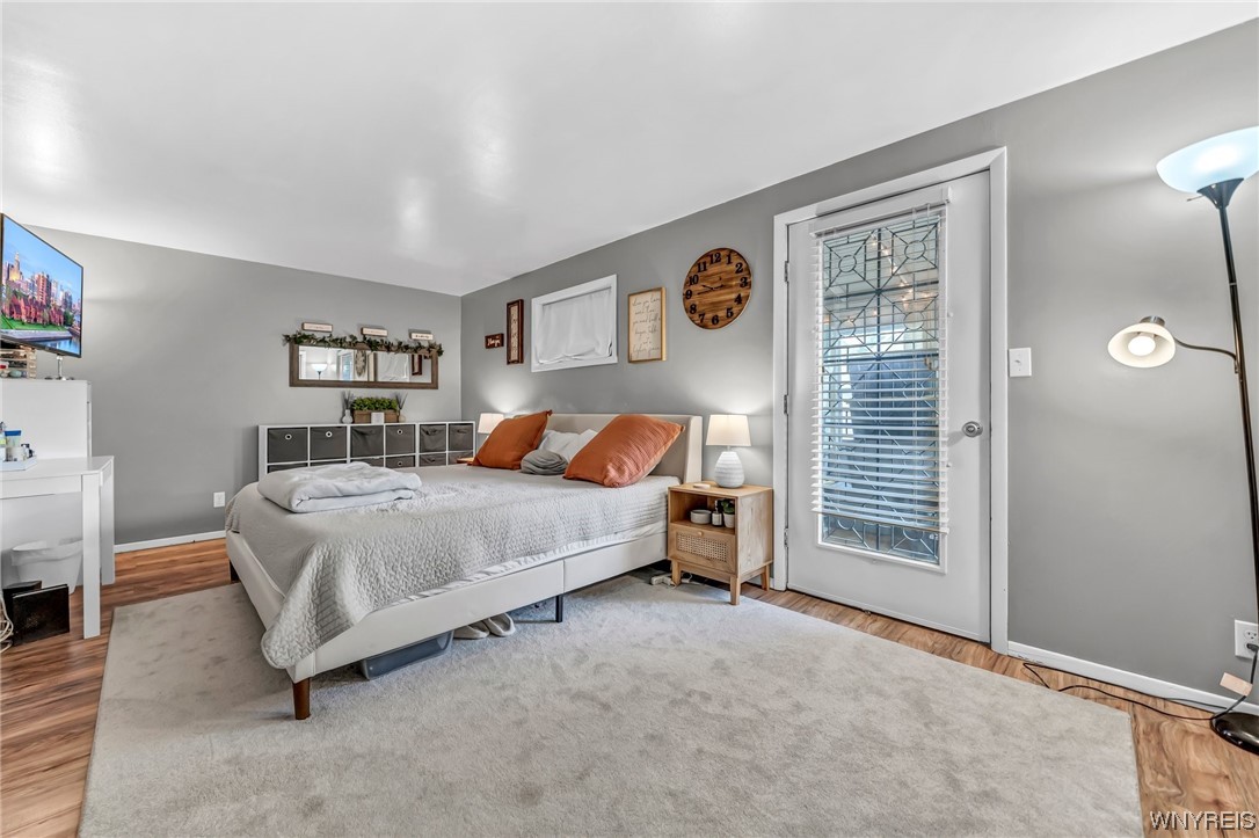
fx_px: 454
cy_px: 419
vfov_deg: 85.4
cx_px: 630
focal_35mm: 13
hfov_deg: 108.4
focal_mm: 13
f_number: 3.2
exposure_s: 1/30
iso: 320
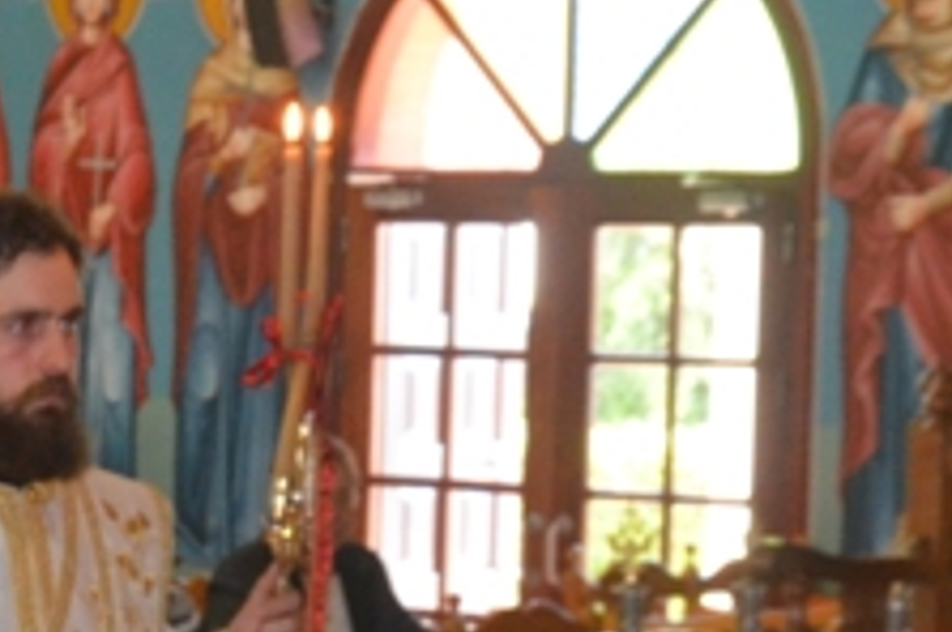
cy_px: 828
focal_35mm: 194
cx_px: -188
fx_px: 5123
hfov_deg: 10.4
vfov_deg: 7.0
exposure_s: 1/60
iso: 2000
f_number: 6.3
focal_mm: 30
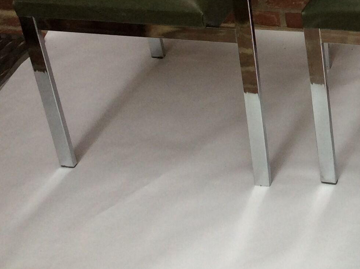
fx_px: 883
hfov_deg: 21.1
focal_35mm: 85
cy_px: -66
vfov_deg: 16.5
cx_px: 454
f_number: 2.4
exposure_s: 1/100
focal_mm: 3.3
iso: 50
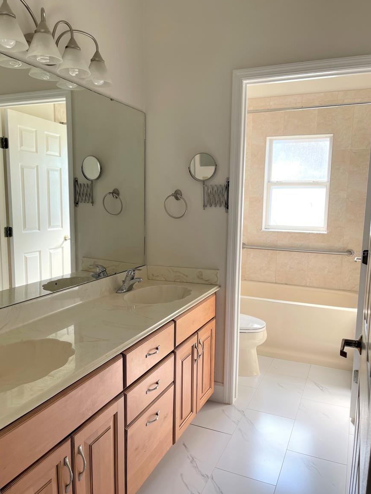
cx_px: 189
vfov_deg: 65.3
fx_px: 386
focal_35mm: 27
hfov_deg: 51.4
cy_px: 253
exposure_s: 1/292
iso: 32
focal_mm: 5.1
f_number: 1.6
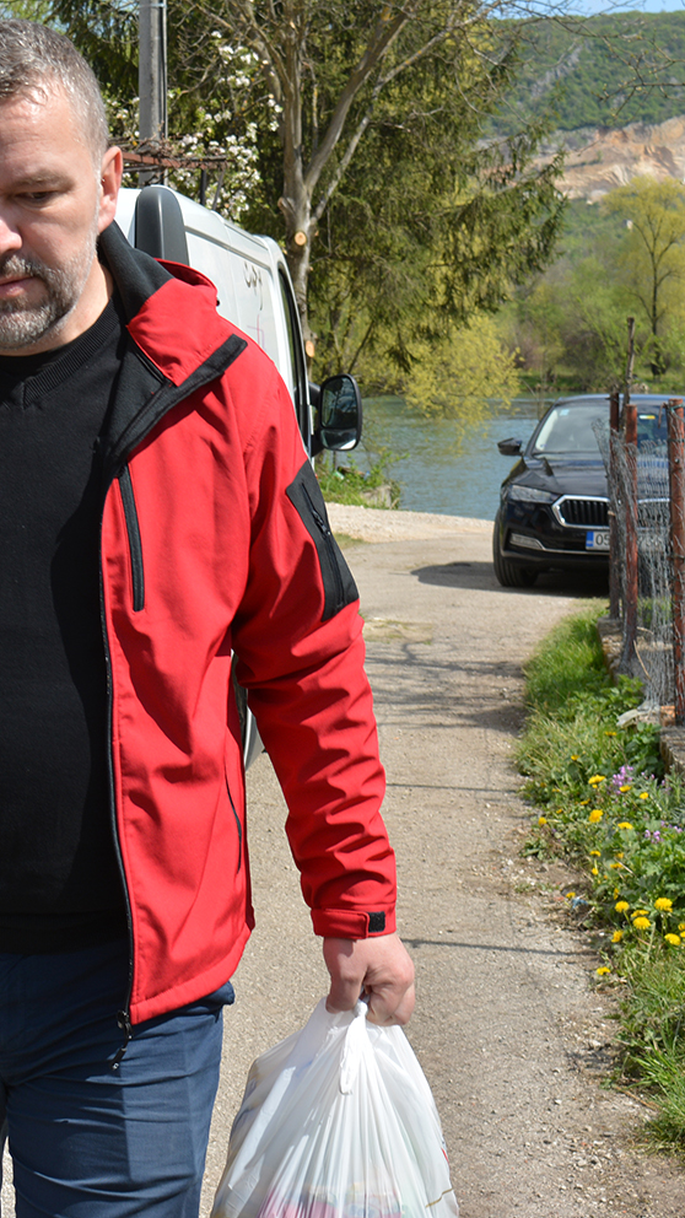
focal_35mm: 76
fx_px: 2454
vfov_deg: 27.9
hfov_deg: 15.4
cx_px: -119
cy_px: 611
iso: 100
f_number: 9
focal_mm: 32
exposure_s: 1/320
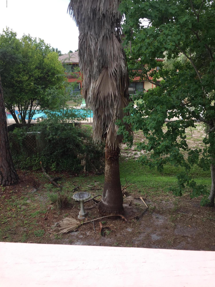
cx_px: 108
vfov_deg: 61.7
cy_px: 144
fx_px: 240
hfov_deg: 48.2
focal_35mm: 29
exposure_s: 1/416
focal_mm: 4.15
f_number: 2.2
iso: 32
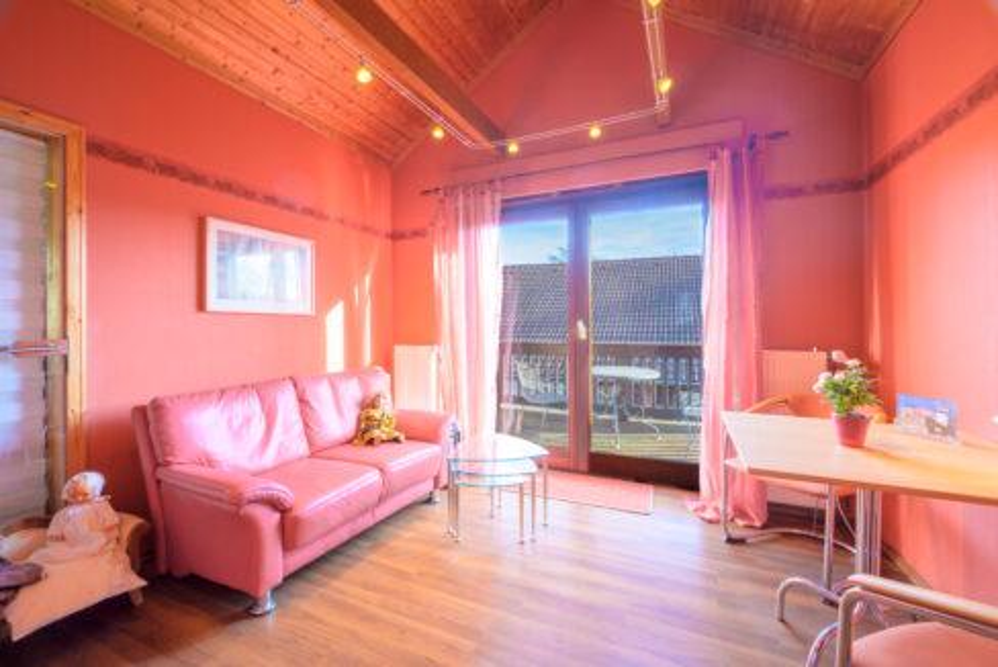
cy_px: 334
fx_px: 416
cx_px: 499
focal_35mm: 15
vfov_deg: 77.4
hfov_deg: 100.4
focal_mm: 15
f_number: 9
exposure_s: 1/25
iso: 200
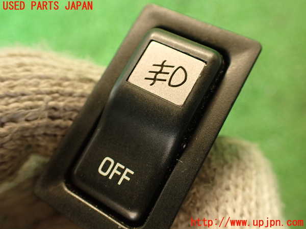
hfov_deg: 56.8
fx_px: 283
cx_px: 153
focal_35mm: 32
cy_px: 114
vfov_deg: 44.2
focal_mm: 5.79
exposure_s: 1/30
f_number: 2.4
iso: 400
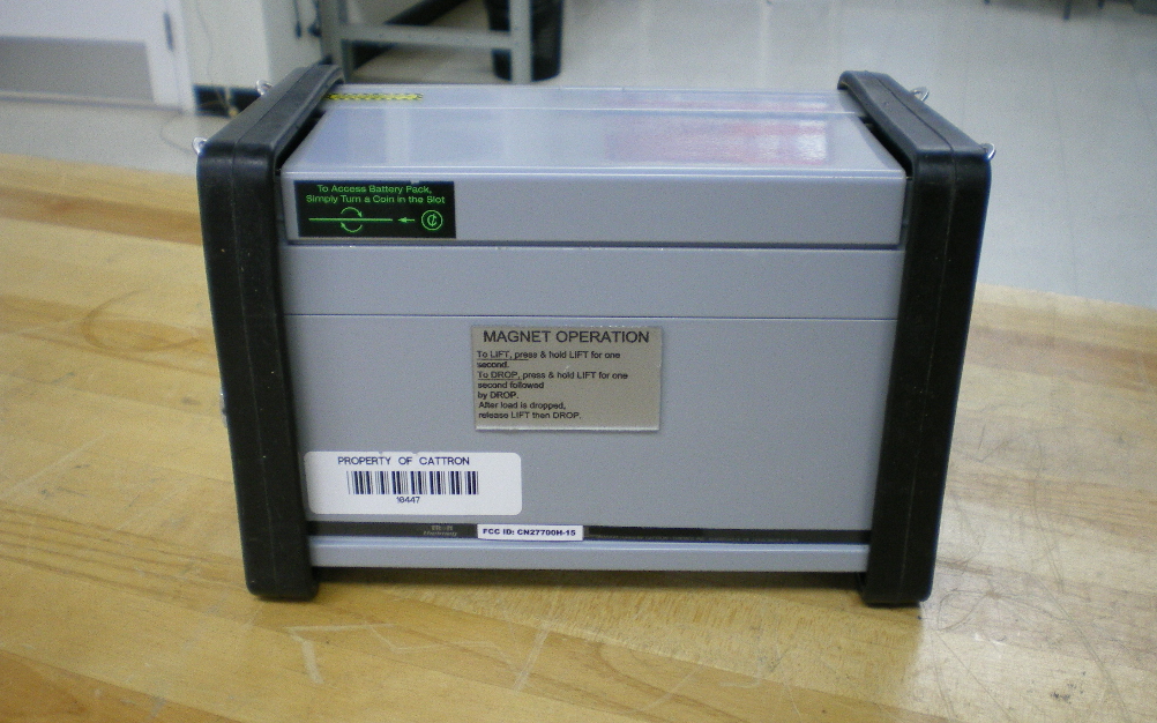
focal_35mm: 39
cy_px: 385
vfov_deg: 32.7
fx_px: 1230
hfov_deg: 50.4
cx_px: 575
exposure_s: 1/50
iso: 250
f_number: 3.1
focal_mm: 6.3
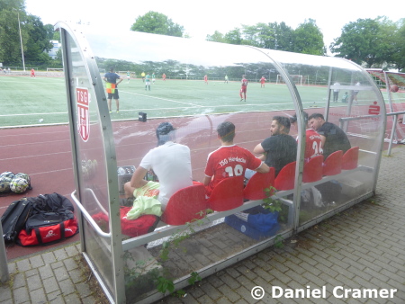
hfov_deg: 71.6
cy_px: 152
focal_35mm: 24
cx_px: 202
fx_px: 281
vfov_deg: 56.9
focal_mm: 4.3
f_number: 3.3
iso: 80
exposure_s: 1/100
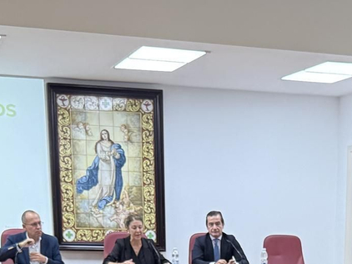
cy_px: 460
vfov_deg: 14.5
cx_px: 263
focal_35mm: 91
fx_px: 925
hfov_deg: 21.4
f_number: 1.78
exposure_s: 1/100
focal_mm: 6.76
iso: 320
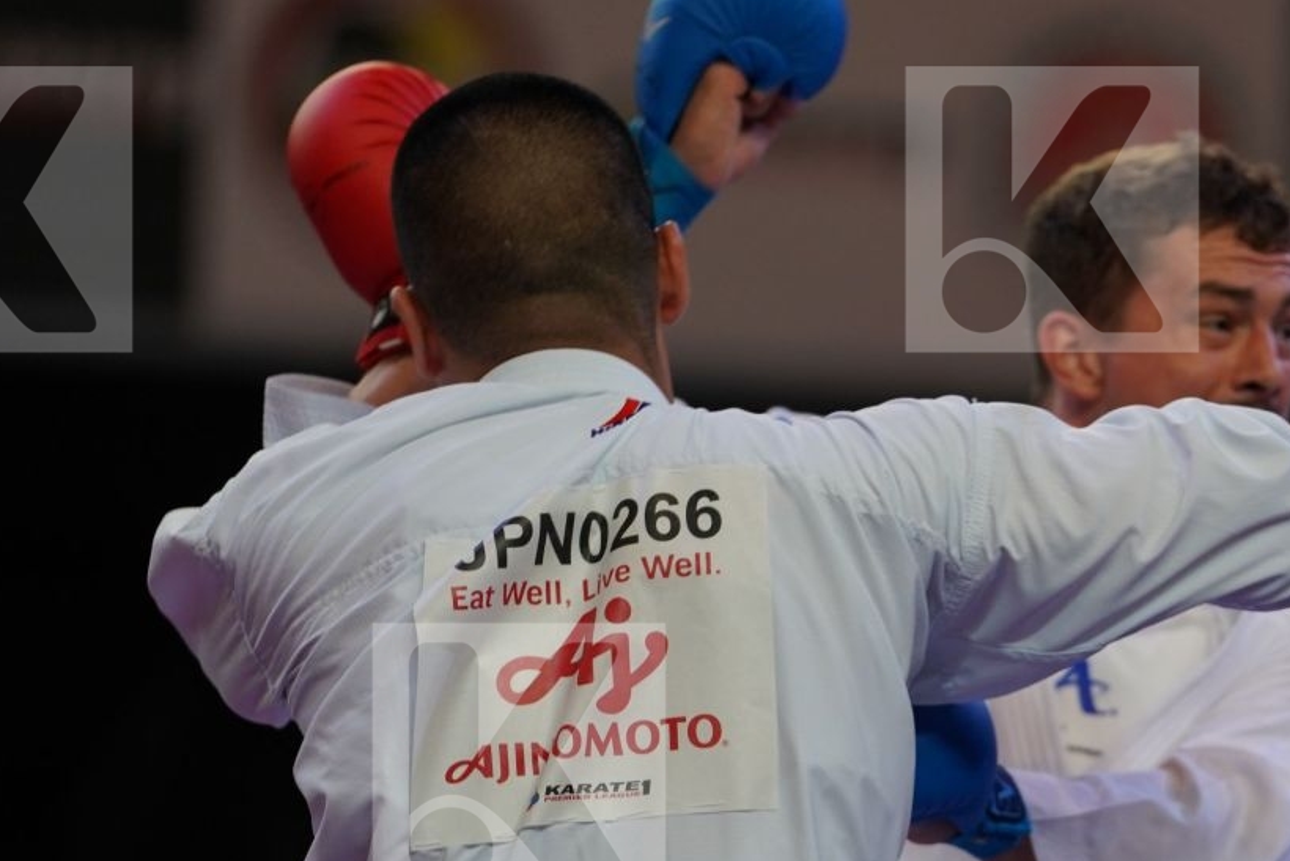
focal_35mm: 439
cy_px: 767
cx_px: 1052
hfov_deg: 4.7
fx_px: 15733
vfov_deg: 3.1
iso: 640
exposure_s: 1/1000
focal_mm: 200
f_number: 2.8
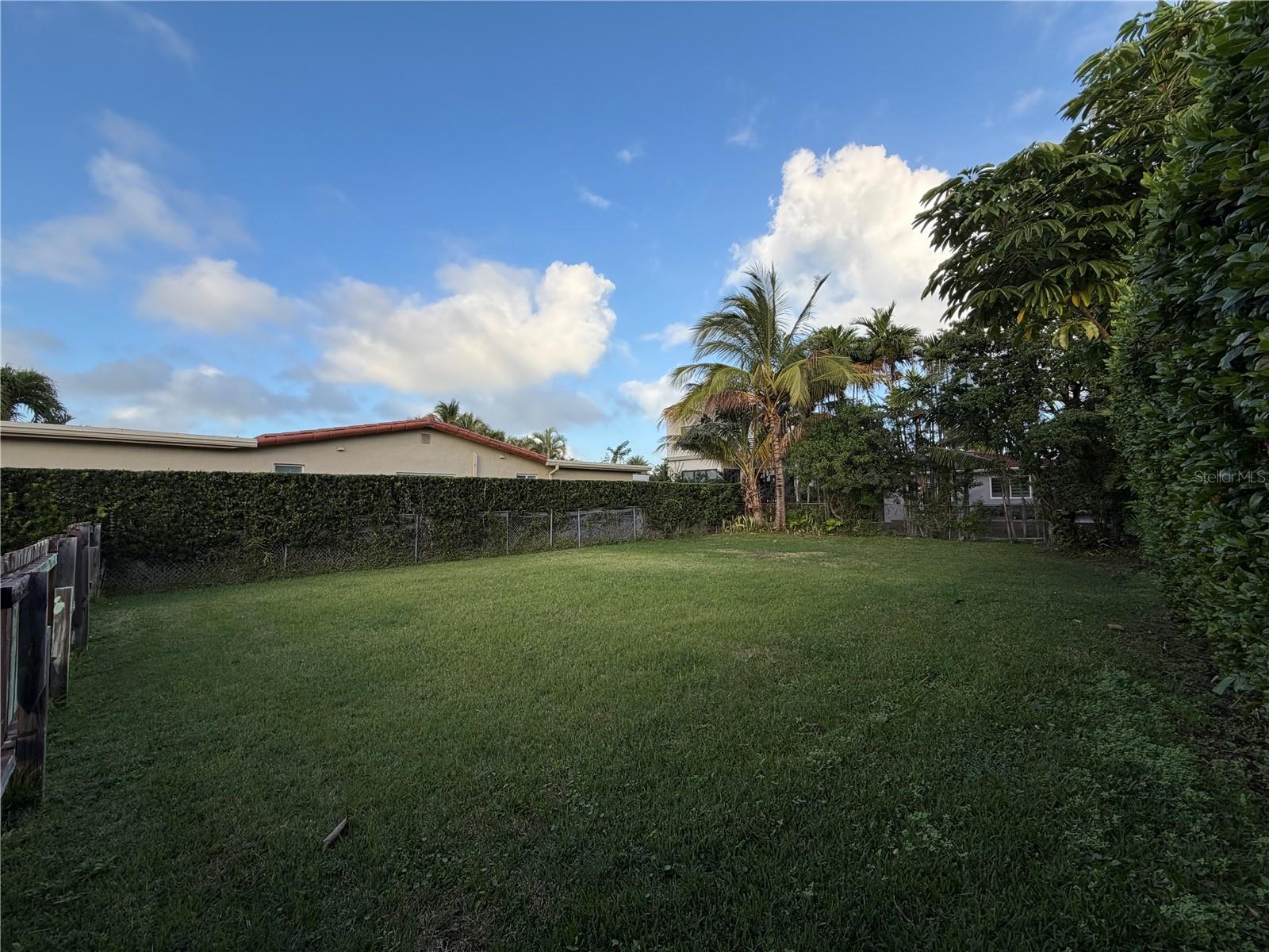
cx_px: 634
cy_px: 476
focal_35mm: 14
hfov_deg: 102.1
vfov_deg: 85.7
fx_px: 513
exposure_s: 1/613
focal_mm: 2.22
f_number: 2.2
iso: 40
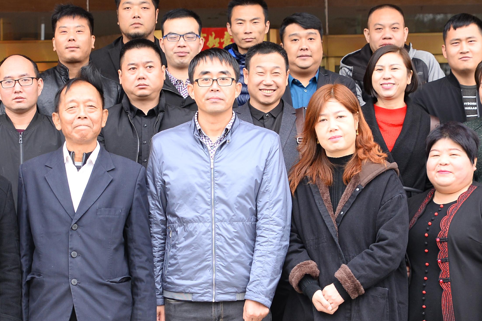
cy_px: 179
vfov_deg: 11.4
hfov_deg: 17.1
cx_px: 203
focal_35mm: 120
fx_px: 1606
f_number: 5
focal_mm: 44
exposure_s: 1/125
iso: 400
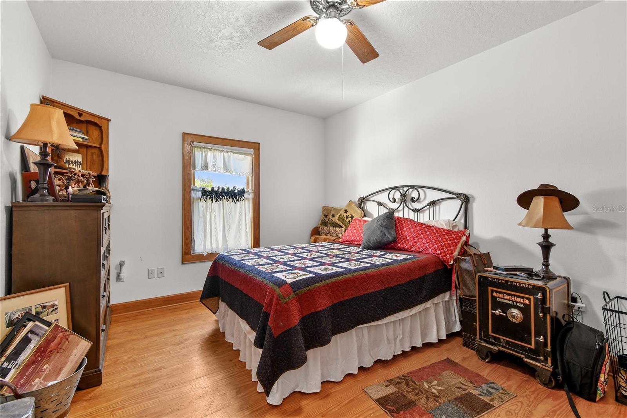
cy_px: 209
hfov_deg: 100.4
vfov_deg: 77.3
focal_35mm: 15
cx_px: 314
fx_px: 261
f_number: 7.1
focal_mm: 10
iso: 100
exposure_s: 2.5
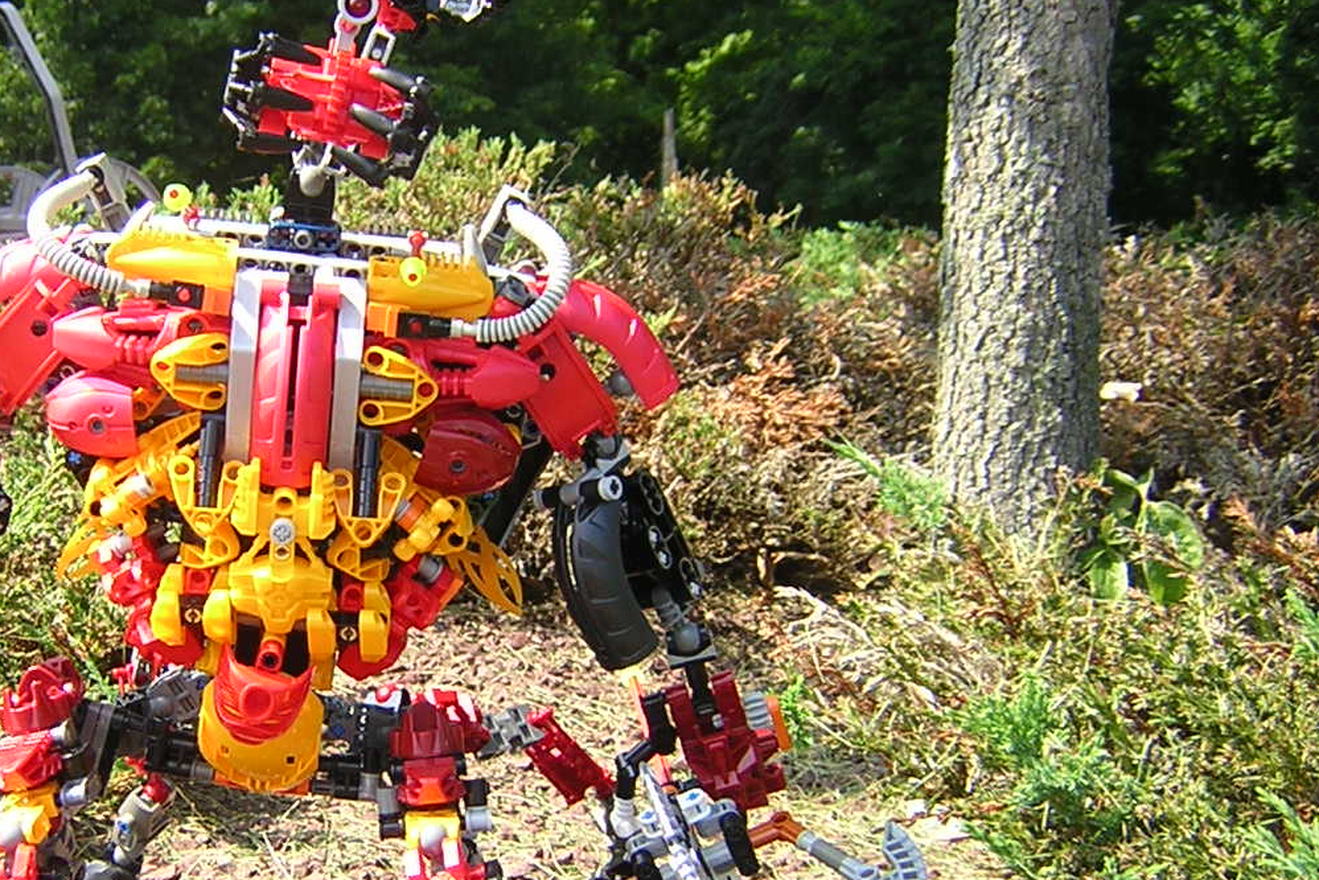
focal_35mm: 60
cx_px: 365
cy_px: 600
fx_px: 2199
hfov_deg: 32.9
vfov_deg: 22.5
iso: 100
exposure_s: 1/329
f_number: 2.6
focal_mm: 4.7
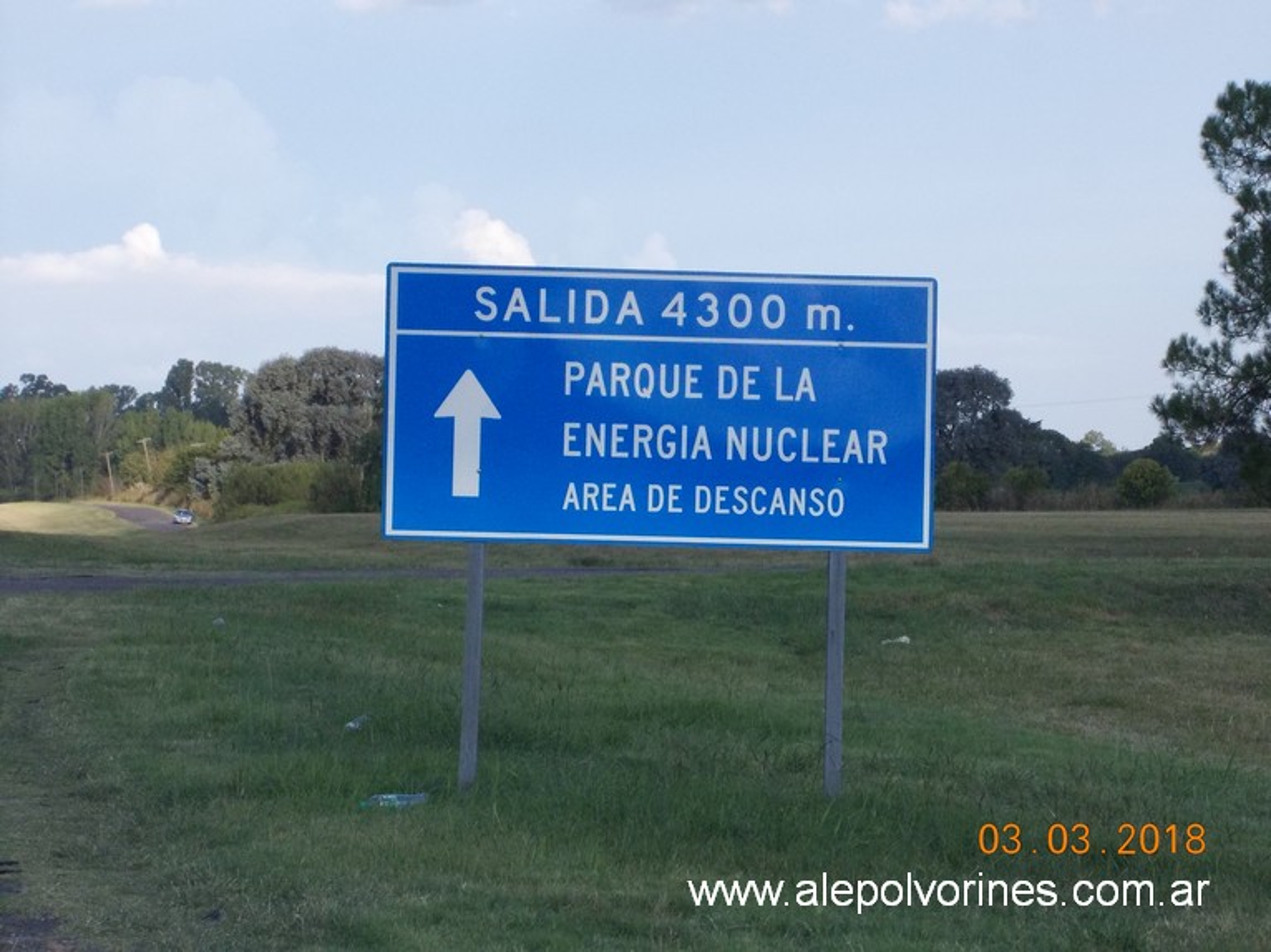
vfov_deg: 10.6
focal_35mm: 140
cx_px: 636
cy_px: 476
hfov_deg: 14.1
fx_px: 5139
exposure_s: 1/500
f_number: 6.8
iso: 200
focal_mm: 20
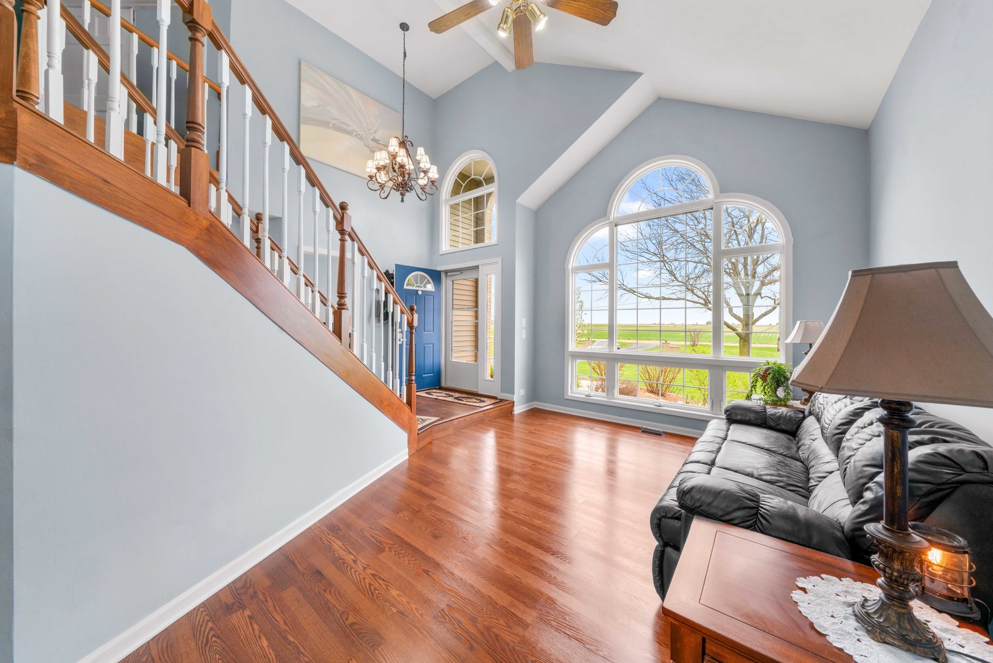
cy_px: 332
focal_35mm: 12
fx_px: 331
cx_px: 496
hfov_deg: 112.6
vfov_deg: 90.0
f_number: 11
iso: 250
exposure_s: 1/8
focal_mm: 12
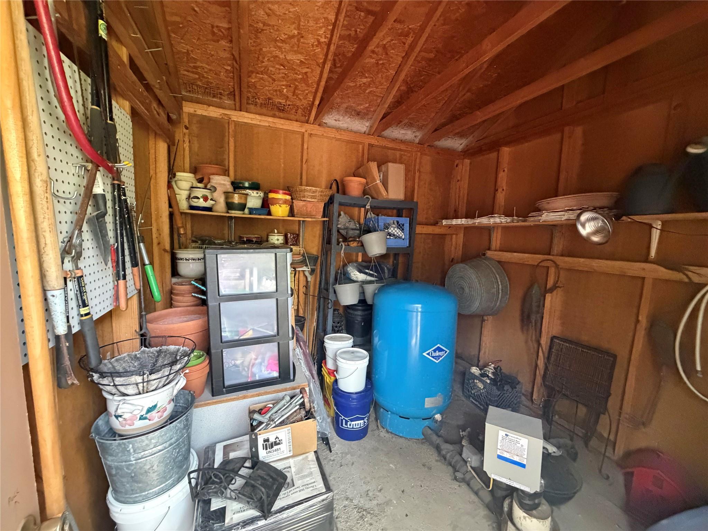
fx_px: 286
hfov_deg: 102.1
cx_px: 354
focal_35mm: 14
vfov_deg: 85.7
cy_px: 266
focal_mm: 2.22
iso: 800
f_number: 2.2
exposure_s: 1/60
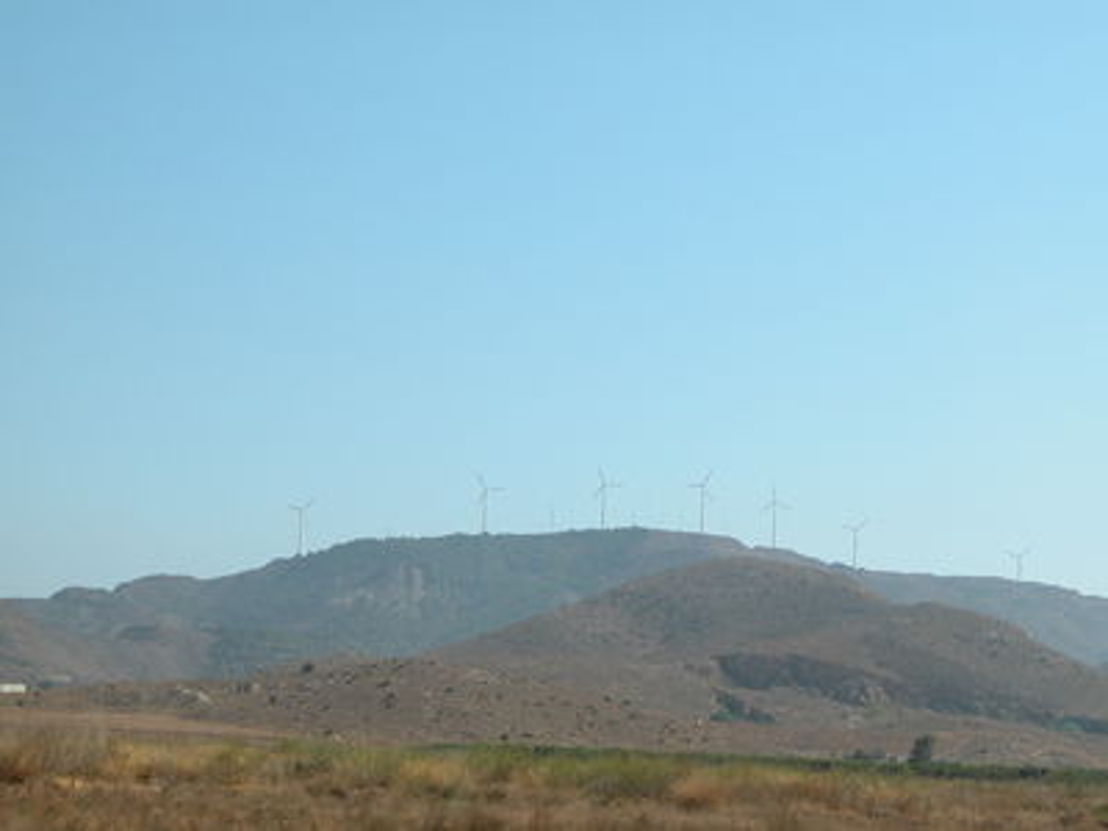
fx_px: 2817
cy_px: 416
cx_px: 554
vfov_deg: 16.8
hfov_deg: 22.3
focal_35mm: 88
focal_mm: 22.3
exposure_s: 1/550
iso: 100
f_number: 5.6
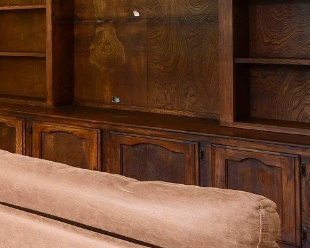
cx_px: -306
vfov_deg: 25.5
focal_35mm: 58
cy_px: 33
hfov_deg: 19.3
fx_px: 532
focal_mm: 15
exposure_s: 1
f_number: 10
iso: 200
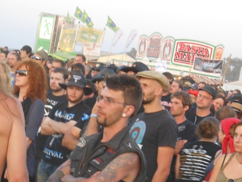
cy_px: 154
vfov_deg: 10.3
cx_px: 82
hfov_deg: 13.7
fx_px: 1008
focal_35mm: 144
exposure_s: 1/60
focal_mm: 11.7
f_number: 4.3
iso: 250
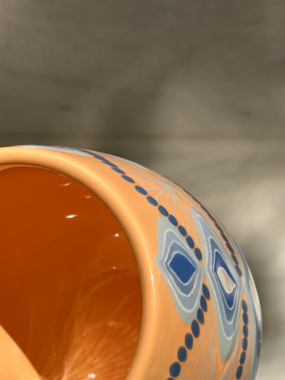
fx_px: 999
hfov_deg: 16.2
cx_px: 137
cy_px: 297
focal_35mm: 91
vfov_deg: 21.3
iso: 20
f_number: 2
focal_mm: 6
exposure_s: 1/417
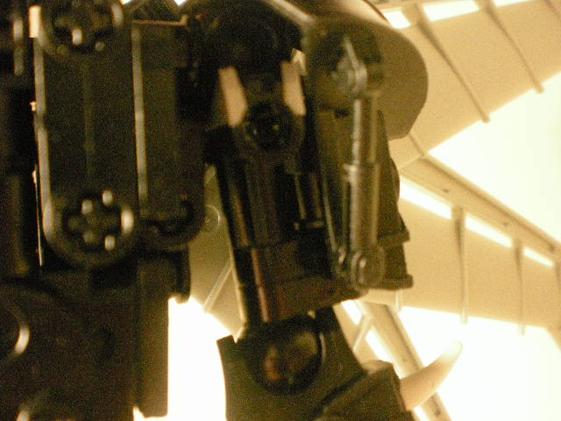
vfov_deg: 37.7
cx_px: 280
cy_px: 210
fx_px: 616
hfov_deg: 49.0
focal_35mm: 38
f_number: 3.1
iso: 791
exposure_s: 1/126
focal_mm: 6.3
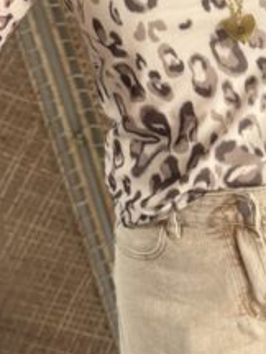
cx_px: 241
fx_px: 912
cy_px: 128
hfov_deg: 16.4
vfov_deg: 21.9
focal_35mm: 89
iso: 200
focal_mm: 6.76
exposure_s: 1/88
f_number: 1.78
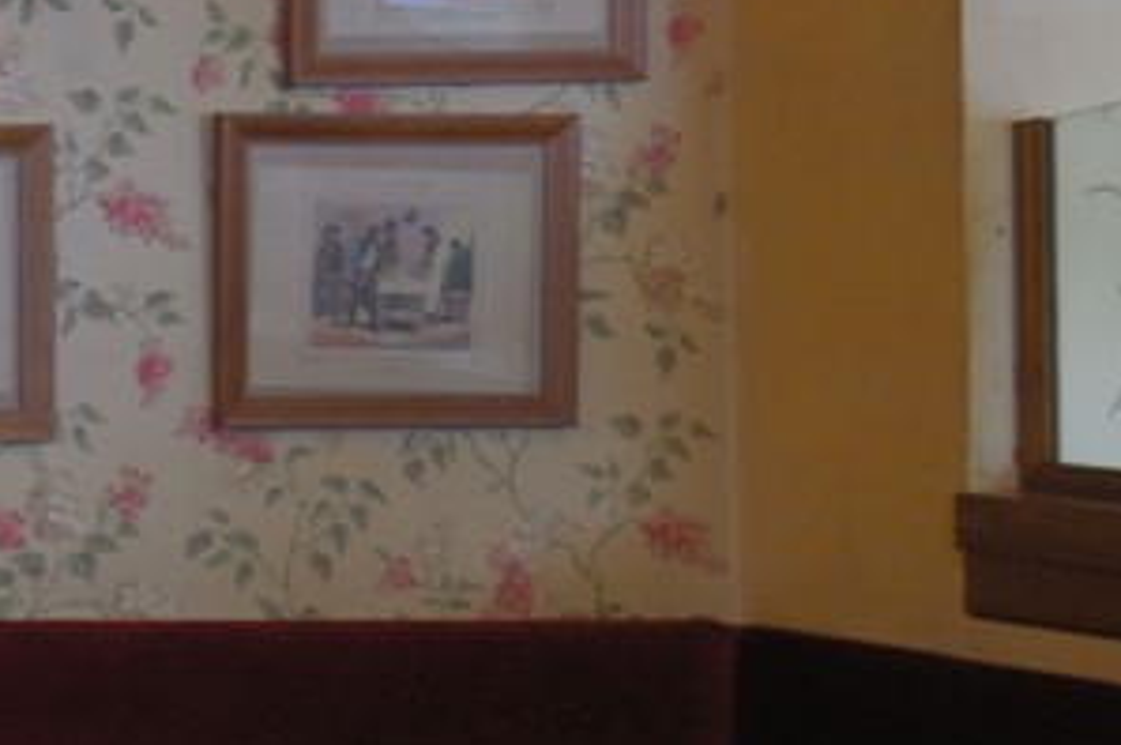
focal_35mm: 121
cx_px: -1636
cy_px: 23
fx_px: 3754
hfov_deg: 12.7
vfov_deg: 11.2
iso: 100
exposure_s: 1.5
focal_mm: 15
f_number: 7.1
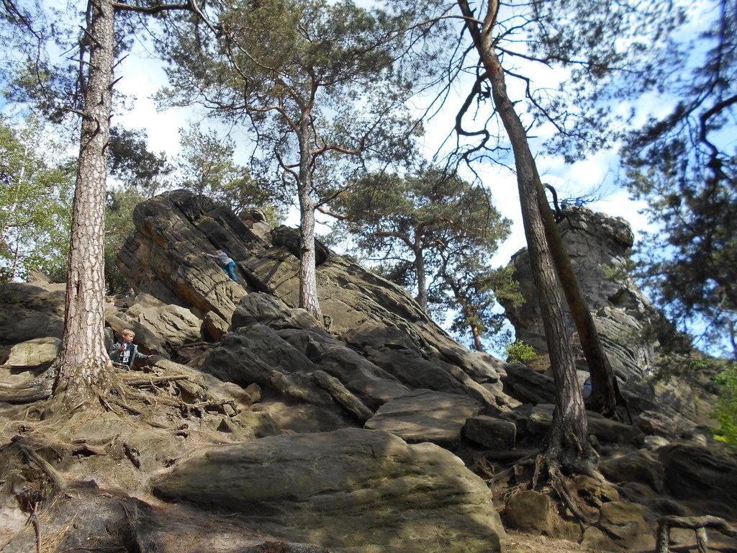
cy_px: 276
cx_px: 368
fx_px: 554
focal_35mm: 26
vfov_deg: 53.1
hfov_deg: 67.3
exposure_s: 1/400
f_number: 3.2
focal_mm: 4.6
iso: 80
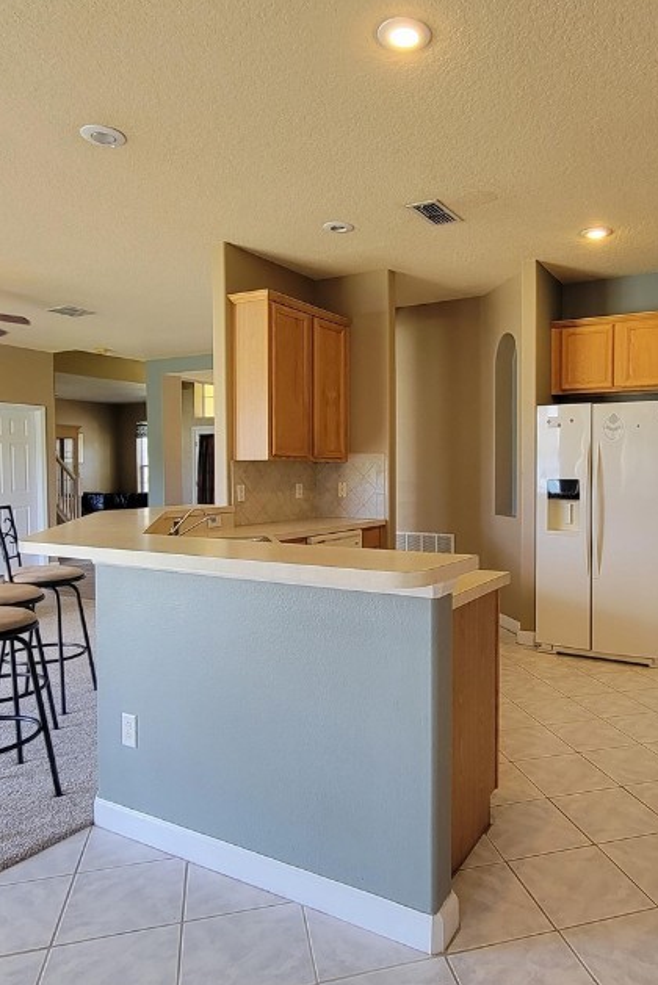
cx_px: 414
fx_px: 602
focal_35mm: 22
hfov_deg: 56.6
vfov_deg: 78.6
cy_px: 500
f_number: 2.2
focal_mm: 2.2
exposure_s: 1/60
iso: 125
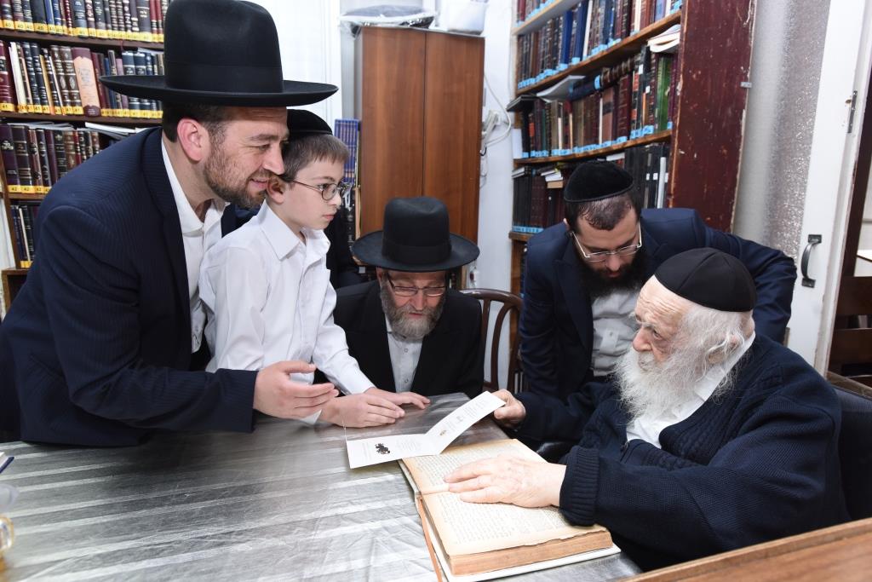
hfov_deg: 78.6
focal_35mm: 22
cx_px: 436
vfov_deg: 57.2
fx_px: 533
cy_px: 291
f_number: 4.5
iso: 640
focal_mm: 22
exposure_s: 1/125
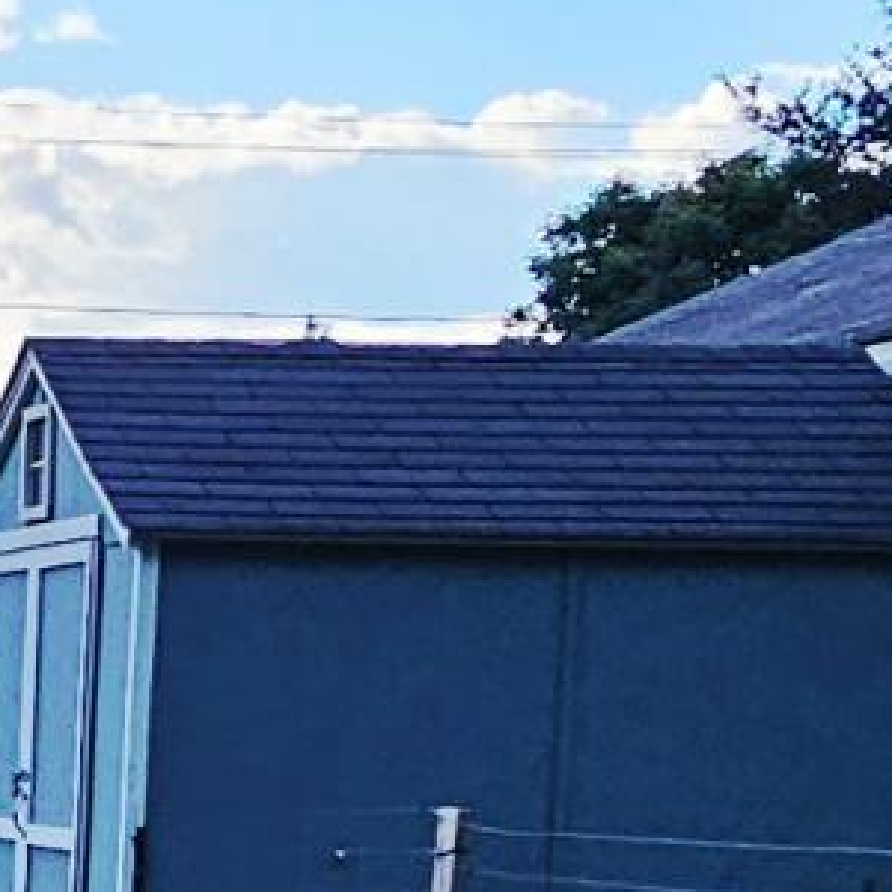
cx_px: -1124
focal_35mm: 115
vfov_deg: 14.9
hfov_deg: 12.5
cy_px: 862
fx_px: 3353
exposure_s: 1/2000
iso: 50
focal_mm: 2.2
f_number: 2.2
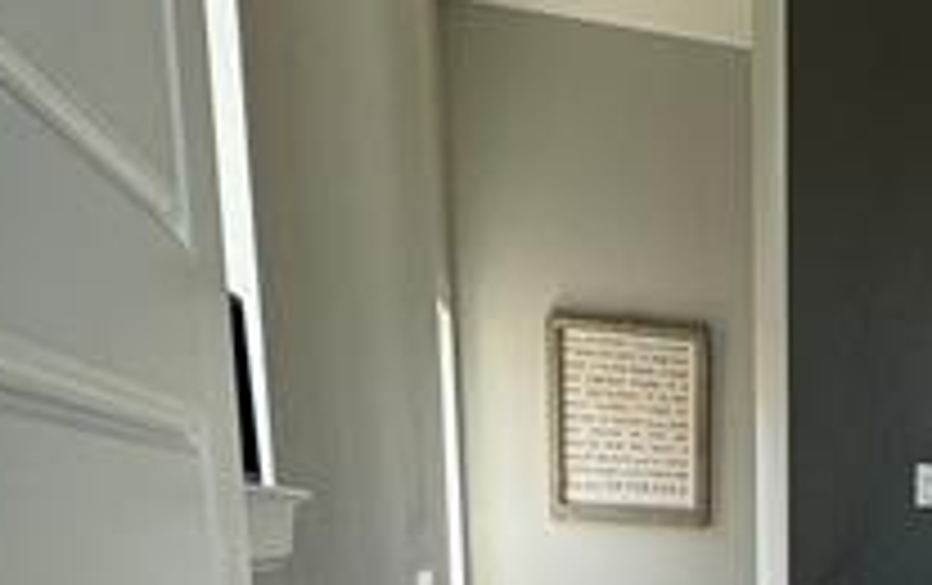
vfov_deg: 20.8
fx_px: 1399
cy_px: 824
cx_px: 1085
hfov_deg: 31.6
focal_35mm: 55
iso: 64
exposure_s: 1/99
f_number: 2.2
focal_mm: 2.22
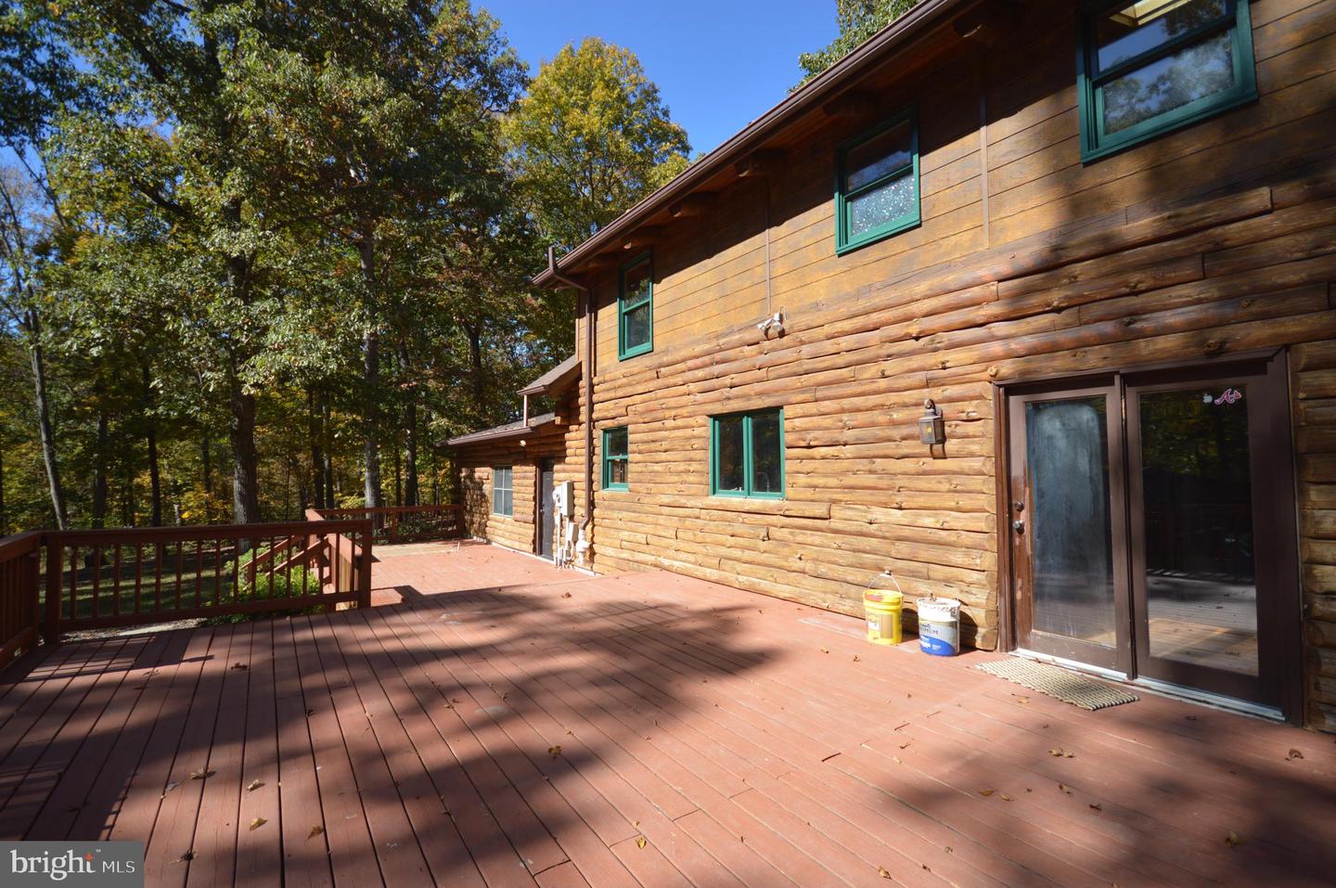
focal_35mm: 15
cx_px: 668
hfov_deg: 100.4
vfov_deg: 77.2
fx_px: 556
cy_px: 444
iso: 100
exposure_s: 1/400
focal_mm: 10
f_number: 4
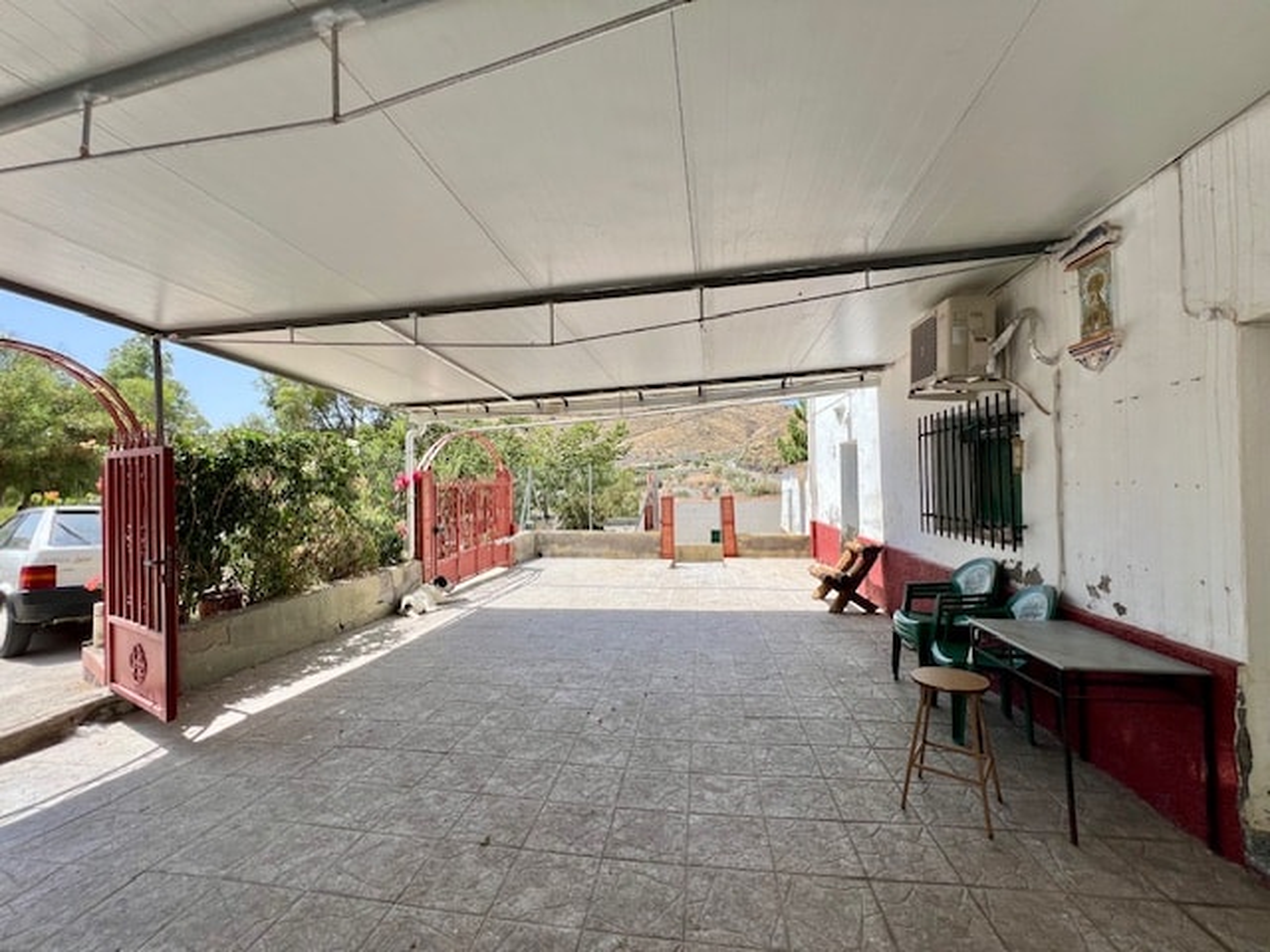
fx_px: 477
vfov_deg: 89.9
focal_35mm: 13
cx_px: 635
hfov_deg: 106.2
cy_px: 476
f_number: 1.8
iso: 32
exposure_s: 1/637
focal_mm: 1.57
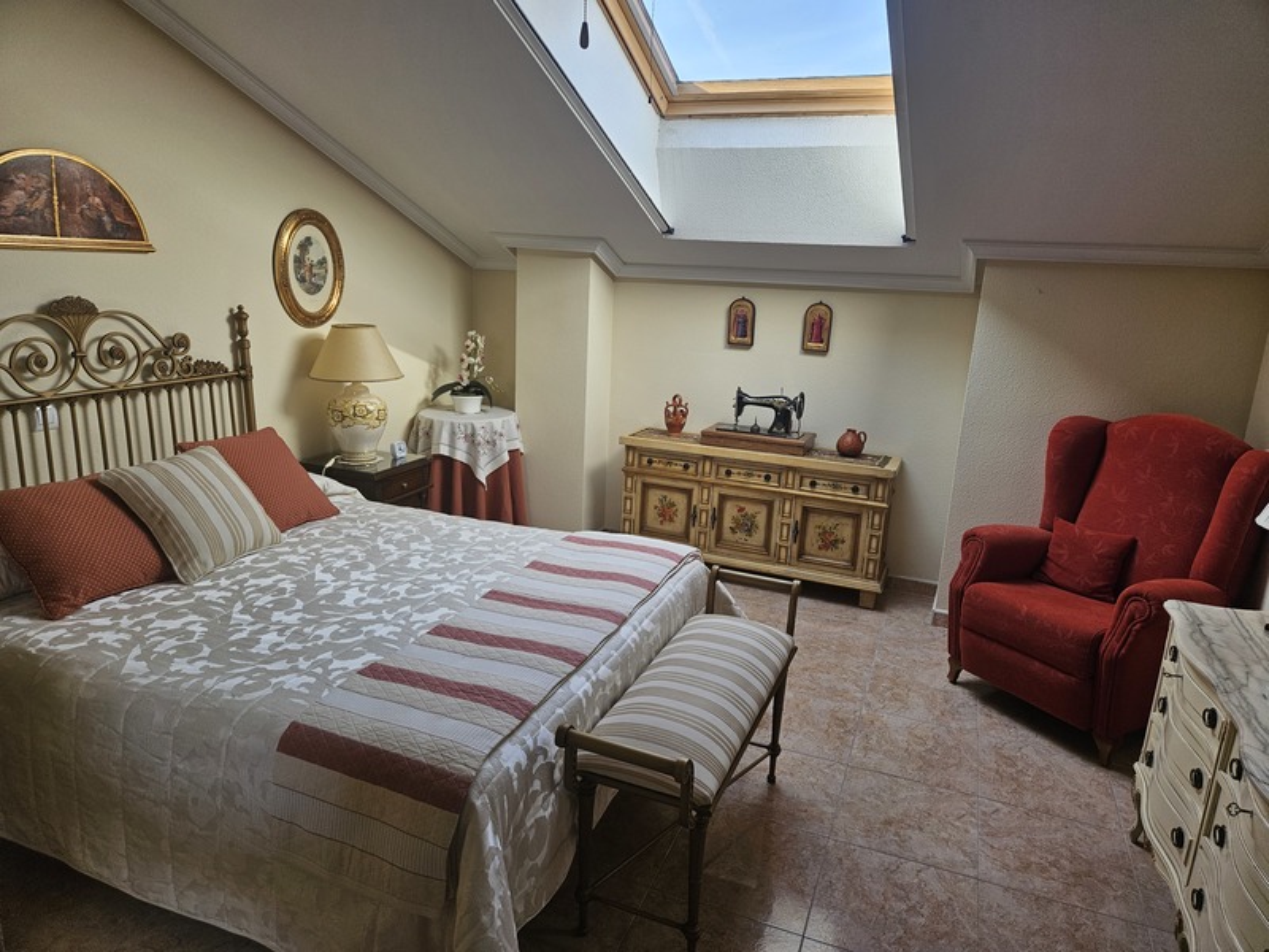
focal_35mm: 23
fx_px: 843
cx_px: 634
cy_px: 476
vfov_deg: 58.9
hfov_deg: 73.9
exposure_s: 1/190
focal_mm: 5.4
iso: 64
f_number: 1.8
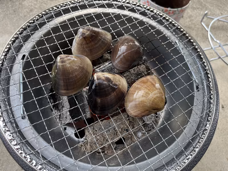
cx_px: 114
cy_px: 86
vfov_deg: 53.1
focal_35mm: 26
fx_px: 171
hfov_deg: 67.3
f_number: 1.6
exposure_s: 1/164
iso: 40
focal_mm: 5.1
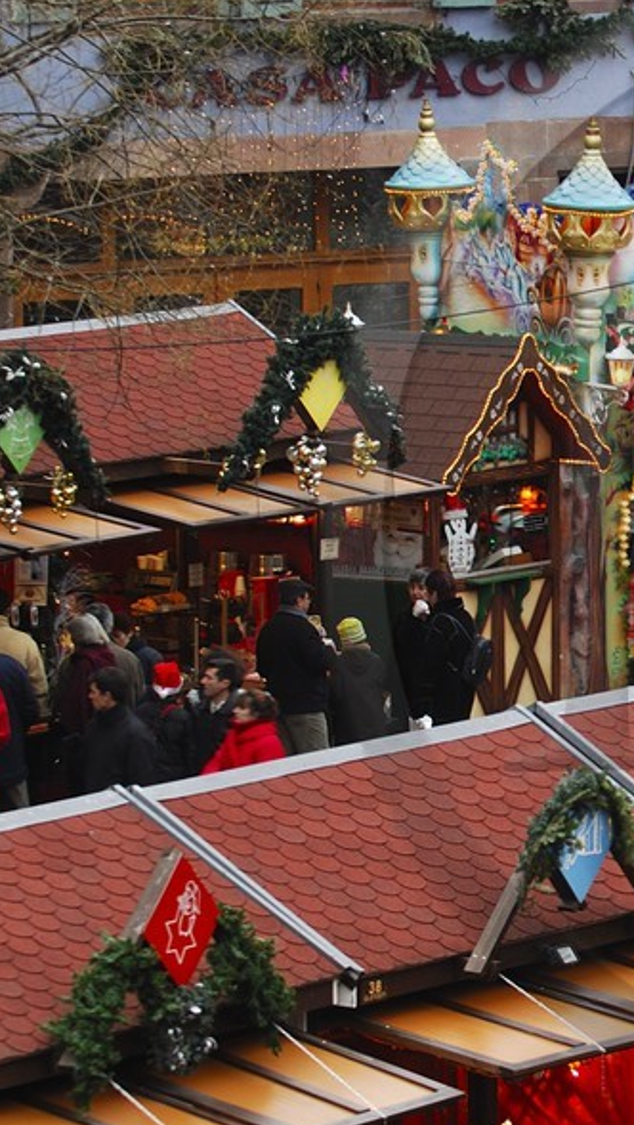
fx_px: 9531
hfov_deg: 3.8
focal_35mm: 319
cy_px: 539
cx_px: 907
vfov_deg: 6.8
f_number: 4.5
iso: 100
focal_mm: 75
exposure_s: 1/30
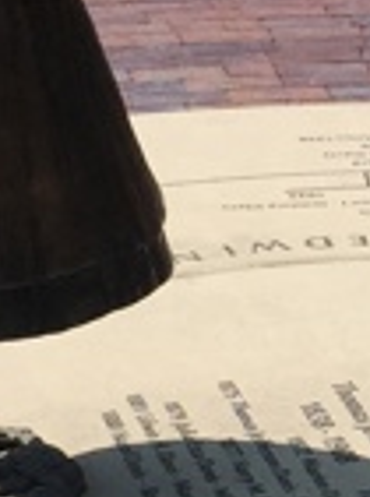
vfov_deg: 9.0
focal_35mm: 220
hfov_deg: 6.7
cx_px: 412
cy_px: 287
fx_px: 3150
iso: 32
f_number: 2.2
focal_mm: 4.15
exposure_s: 1/2639
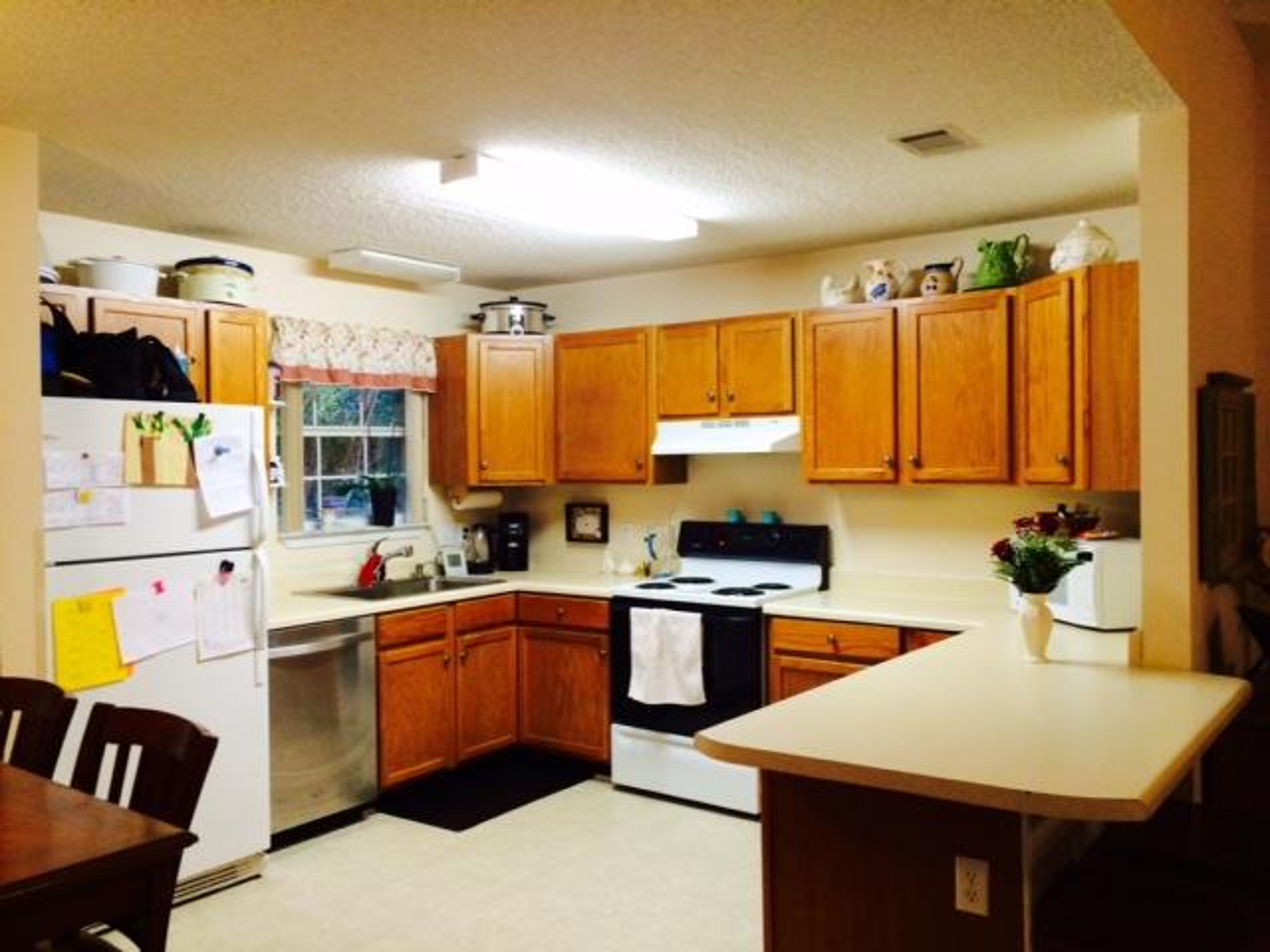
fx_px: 1101
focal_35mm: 30
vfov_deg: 46.8
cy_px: 476
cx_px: 635
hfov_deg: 60.0
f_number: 2.2
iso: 200
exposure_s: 1/30
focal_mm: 4.12
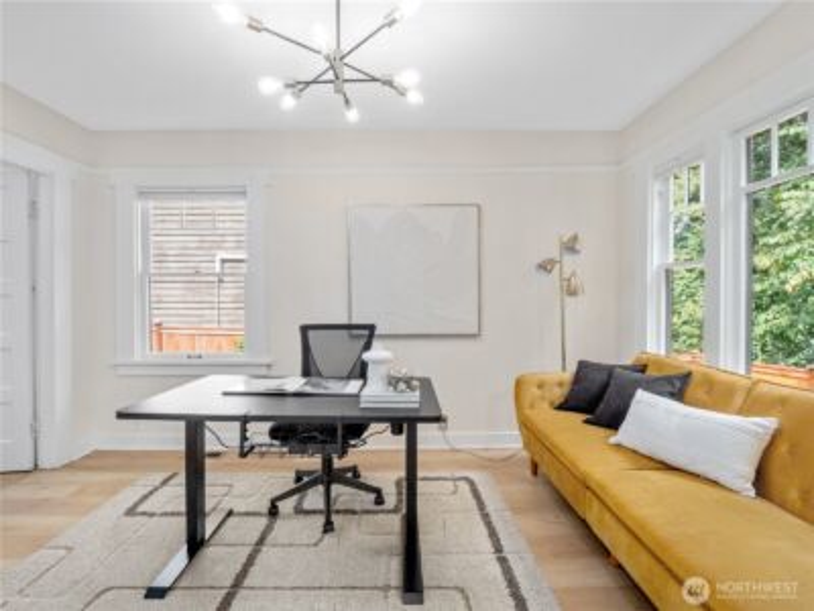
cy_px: 306
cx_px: 407
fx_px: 376
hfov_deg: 94.5
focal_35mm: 16
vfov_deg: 78.1
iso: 400
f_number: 7.1
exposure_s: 1/15
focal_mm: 8
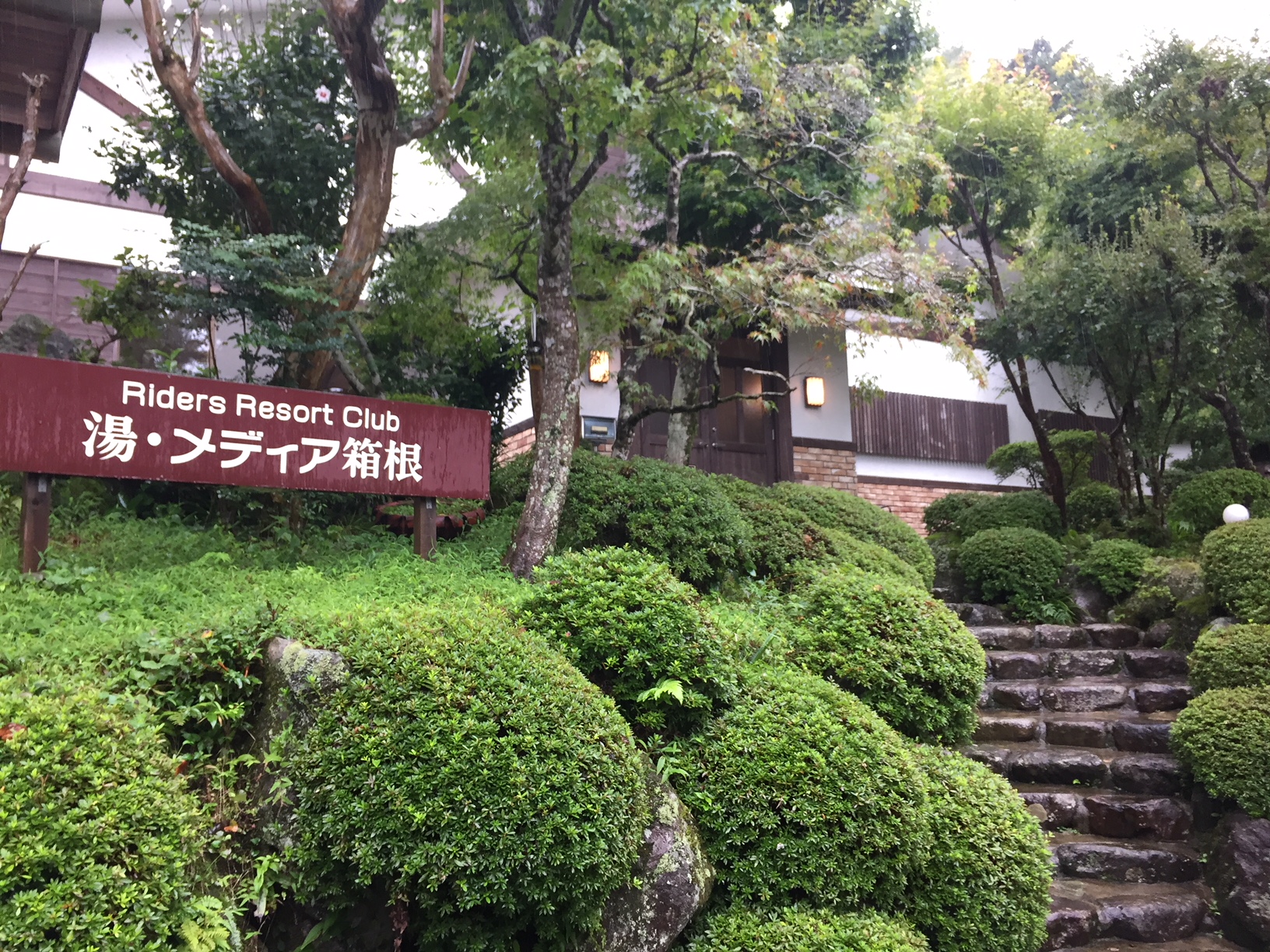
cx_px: 635
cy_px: 476
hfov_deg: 61.7
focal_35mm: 29
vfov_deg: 48.2
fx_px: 1064
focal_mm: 4.15
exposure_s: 1/40
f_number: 2.2
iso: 32
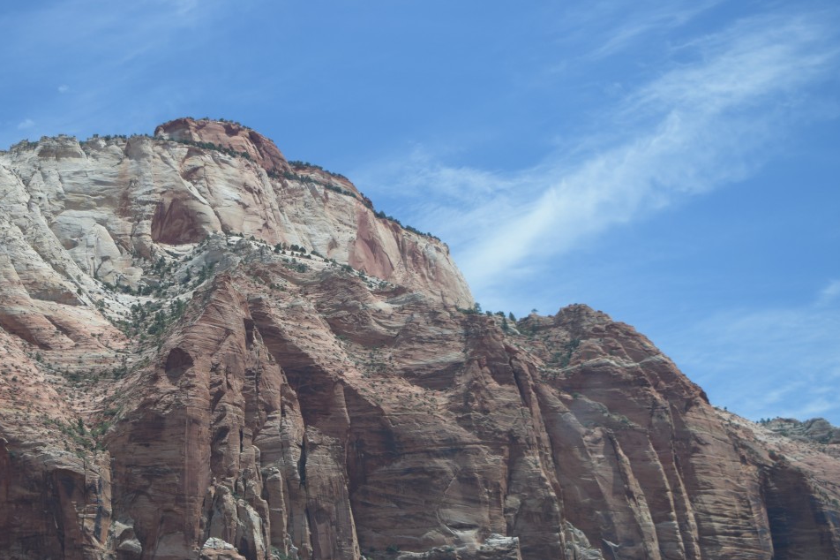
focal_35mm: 62
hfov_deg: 32.2
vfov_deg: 21.9
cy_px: 368
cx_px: 262
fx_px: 1439
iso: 200
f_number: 4.2
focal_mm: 29
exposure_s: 1/1600
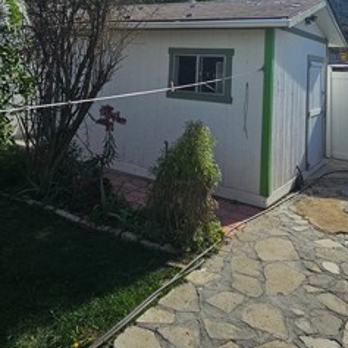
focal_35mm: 31
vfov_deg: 47.0
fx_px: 353
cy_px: 31
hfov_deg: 52.4
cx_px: 191
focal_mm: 2.2
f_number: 2.2
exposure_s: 1/4337
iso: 50
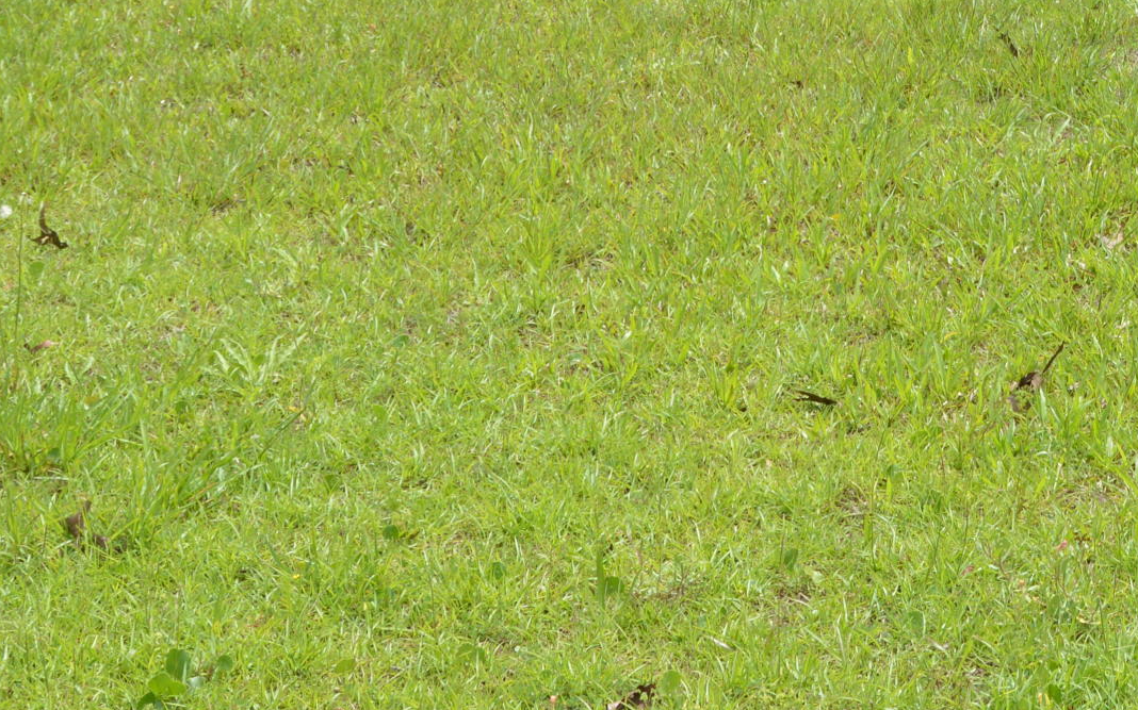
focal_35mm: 103
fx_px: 3194
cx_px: 1111
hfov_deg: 19.7
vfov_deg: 12.2
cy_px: -321
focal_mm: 24
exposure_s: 1/200
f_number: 7.1
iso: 100
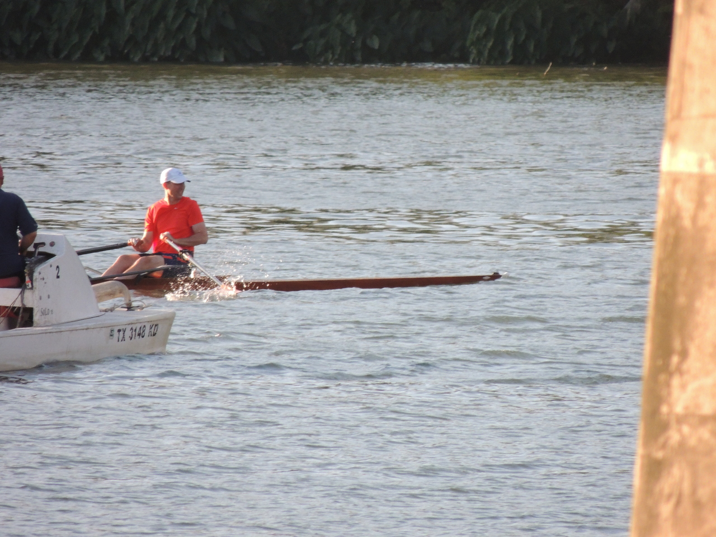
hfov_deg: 2.0
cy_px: 268
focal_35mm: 1000
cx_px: 358
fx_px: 20684
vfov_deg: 1.5
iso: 640
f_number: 5.9
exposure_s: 1/500
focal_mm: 180
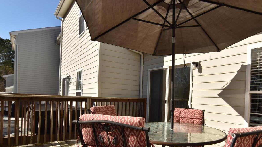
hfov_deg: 77.7
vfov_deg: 48.6
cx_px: 158
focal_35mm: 23
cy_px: 99
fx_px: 160
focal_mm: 12
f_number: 13
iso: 400
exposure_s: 1/640
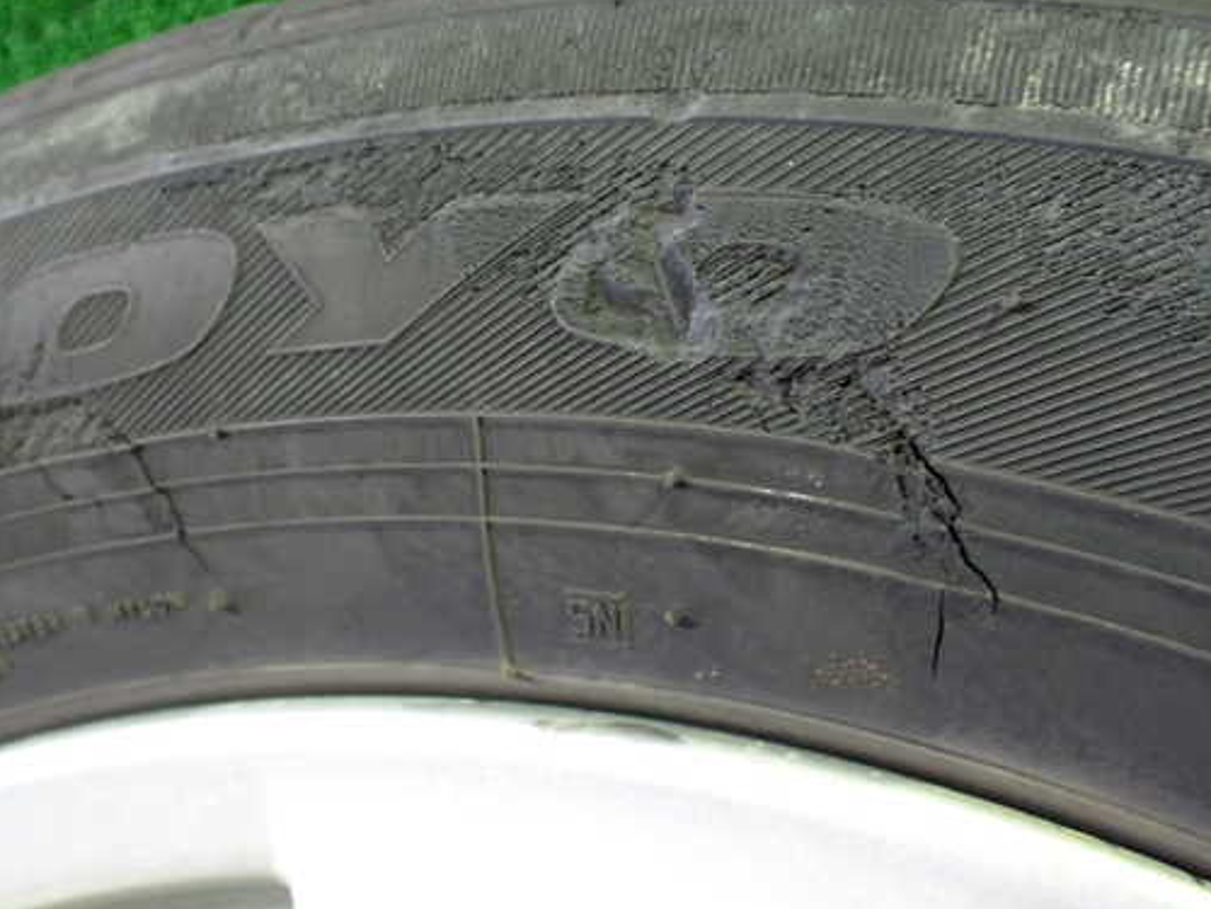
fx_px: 1259
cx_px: 528
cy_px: 458
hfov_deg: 51.2
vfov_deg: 39.7
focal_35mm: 36
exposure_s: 1/30
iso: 800
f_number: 2.3
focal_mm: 5.4
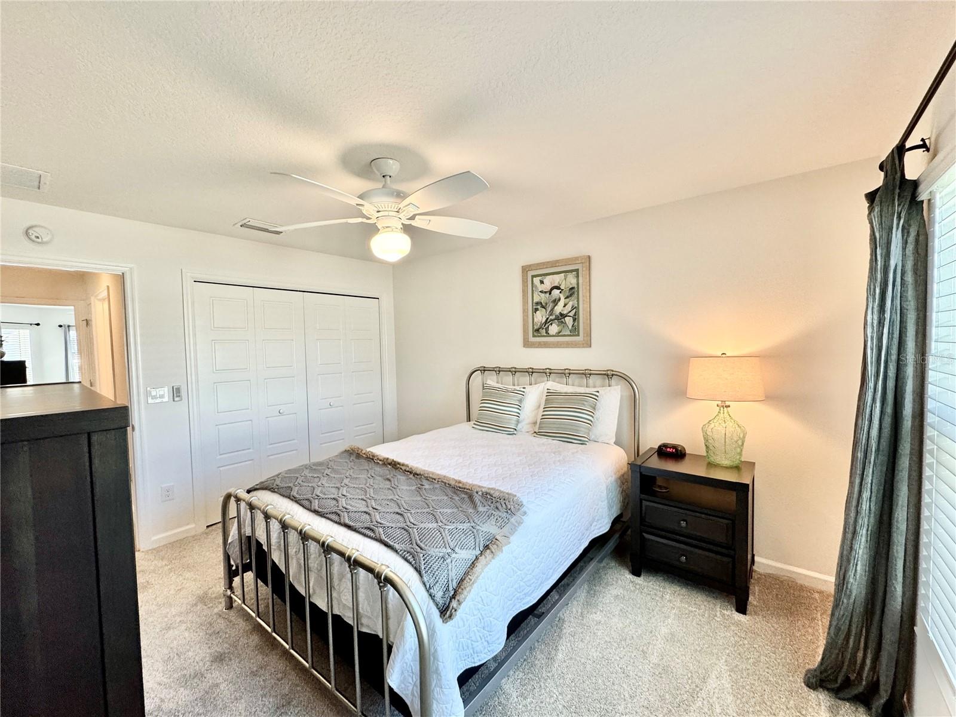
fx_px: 387
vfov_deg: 85.7
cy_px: 358
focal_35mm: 14
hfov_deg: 102.1
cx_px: 478
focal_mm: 2.22
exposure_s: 1/120
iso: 200
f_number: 2.2
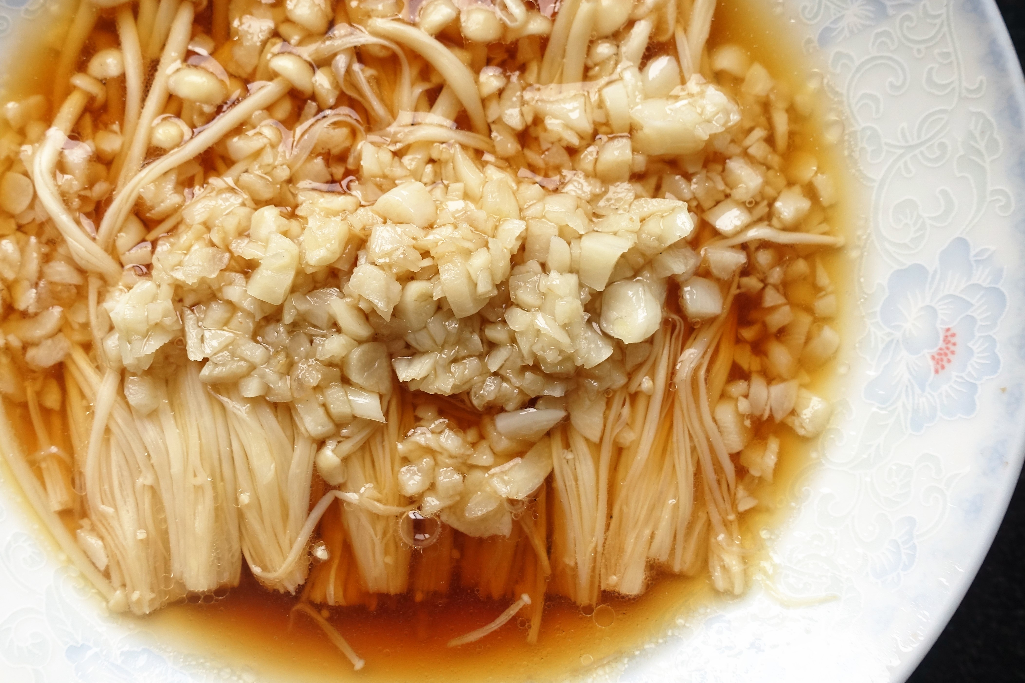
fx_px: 854
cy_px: 260
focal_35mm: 30
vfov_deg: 43.3
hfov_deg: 61.4
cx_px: 407
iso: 125
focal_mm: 8.8
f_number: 3.5
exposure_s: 1/80
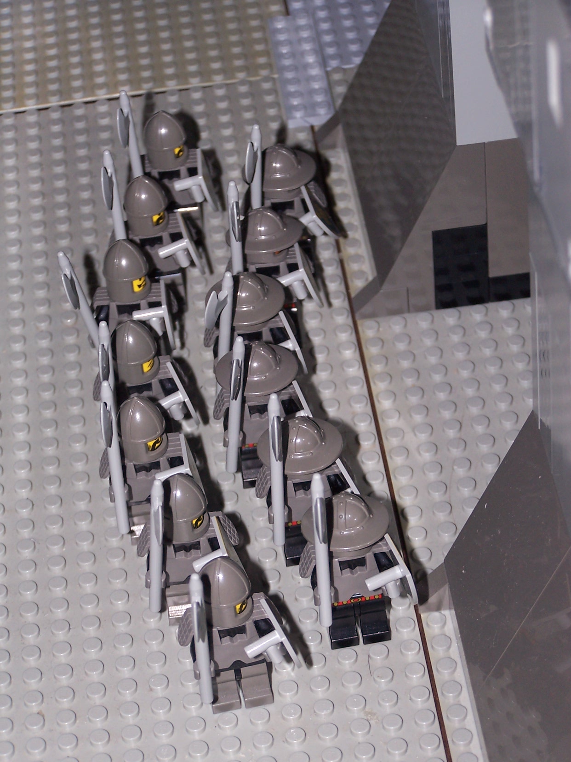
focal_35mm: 117
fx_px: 2573
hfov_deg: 12.7
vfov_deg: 16.8
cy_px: 381
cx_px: 286
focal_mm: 19.4
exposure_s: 1/90
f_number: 3.2
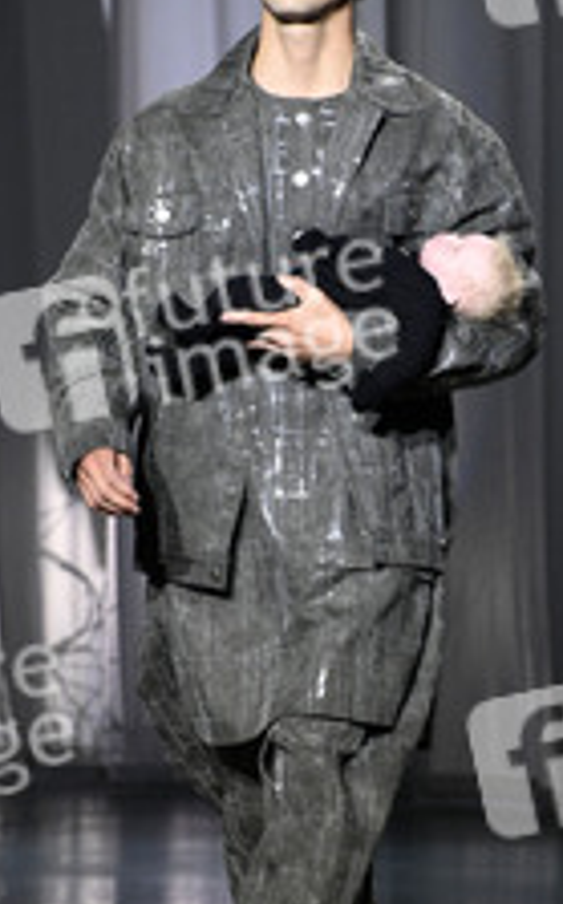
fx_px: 13479
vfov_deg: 3.8
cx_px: 308
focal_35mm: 548
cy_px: 539
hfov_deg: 2.4
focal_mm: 300
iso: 5000
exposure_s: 1/250
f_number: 7.1
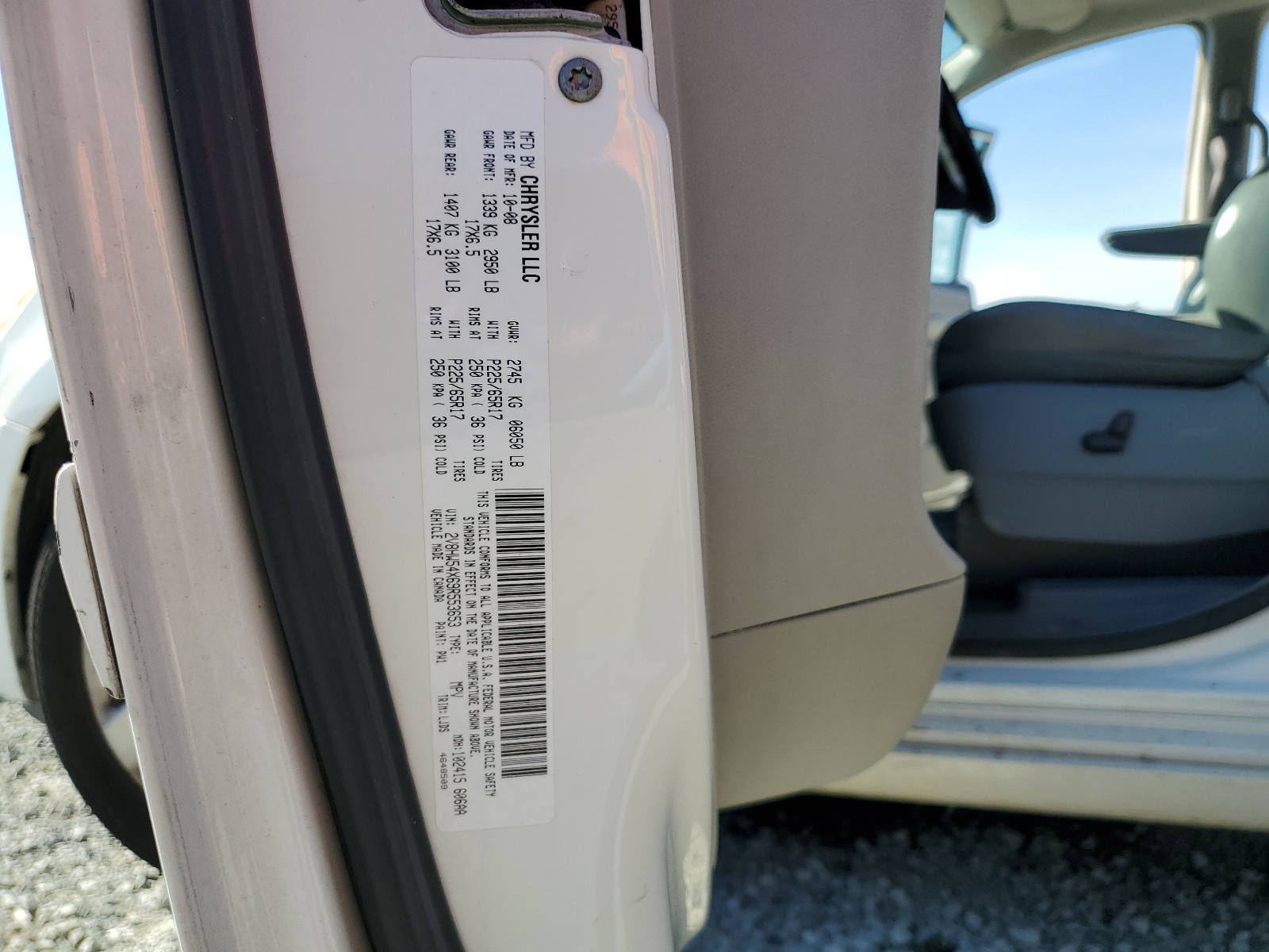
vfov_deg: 53.1
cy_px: 476
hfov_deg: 67.3
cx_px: 634
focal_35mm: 26
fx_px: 953
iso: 50
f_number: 1.5
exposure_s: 1/1429
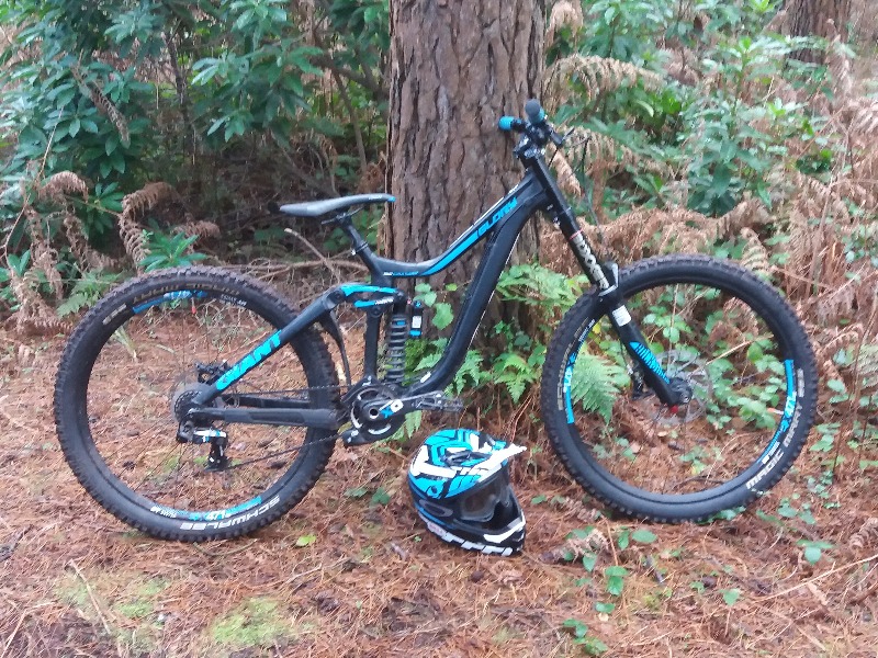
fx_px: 710
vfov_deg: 49.7
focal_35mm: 28
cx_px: 439
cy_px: 329
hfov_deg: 63.4
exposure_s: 1/33
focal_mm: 3.7
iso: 125
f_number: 1.9
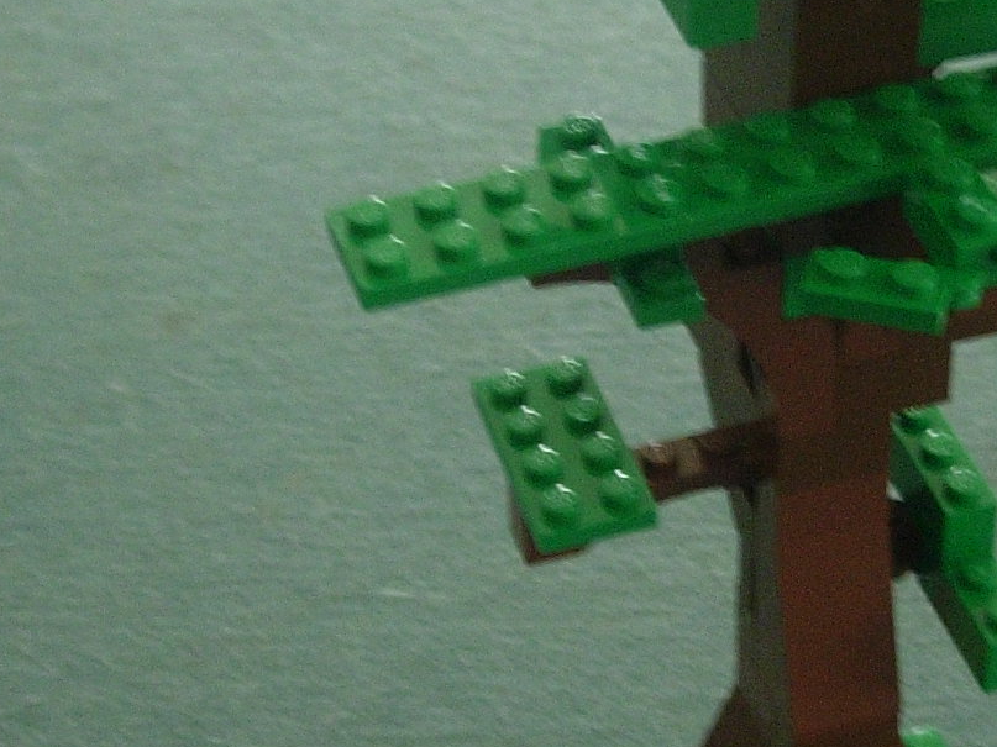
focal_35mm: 107
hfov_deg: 18.2
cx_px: 771
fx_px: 3081
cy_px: 433
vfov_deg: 13.8
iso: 200
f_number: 2.8
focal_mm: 7.8
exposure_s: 1/16.9
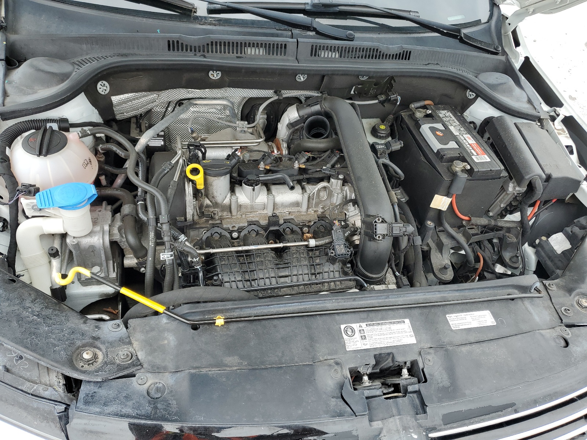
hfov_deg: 67.3
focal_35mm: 26
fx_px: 441
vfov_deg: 53.1
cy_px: 220
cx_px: 294
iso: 50
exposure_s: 1/588
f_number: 1.5
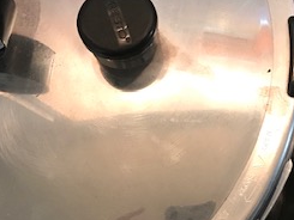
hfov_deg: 25.9
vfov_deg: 20.2
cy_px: 91
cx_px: 257
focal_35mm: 73
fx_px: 620
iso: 50
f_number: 1.8
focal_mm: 3.99
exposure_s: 1/15
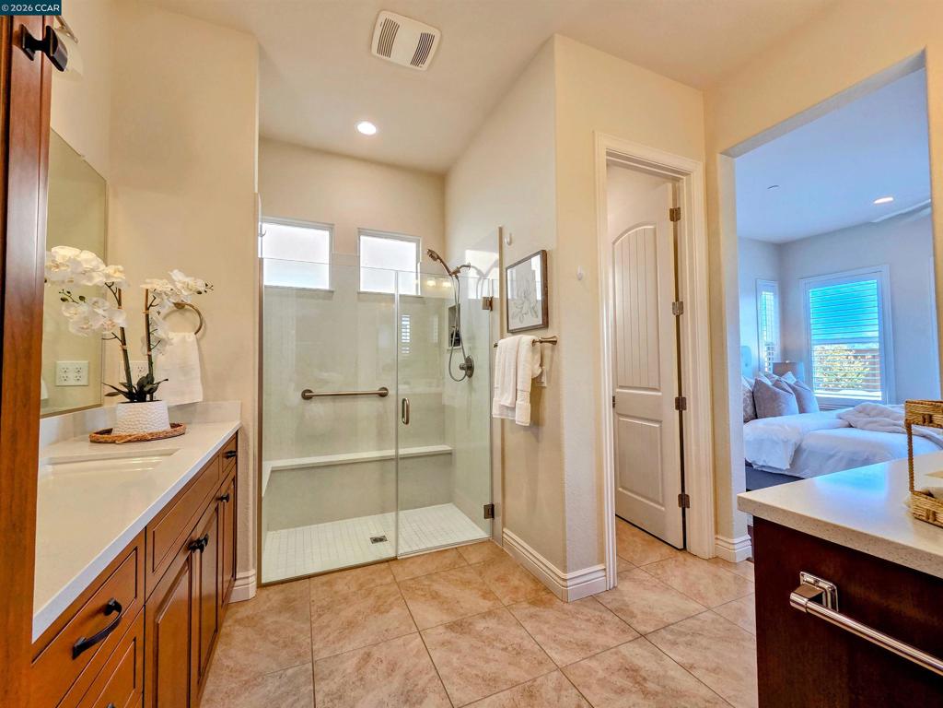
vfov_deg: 89.9
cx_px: 472
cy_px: 354
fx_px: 354
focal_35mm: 13
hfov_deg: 106.2
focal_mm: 2.2
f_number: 2.2
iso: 160
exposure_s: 1/120
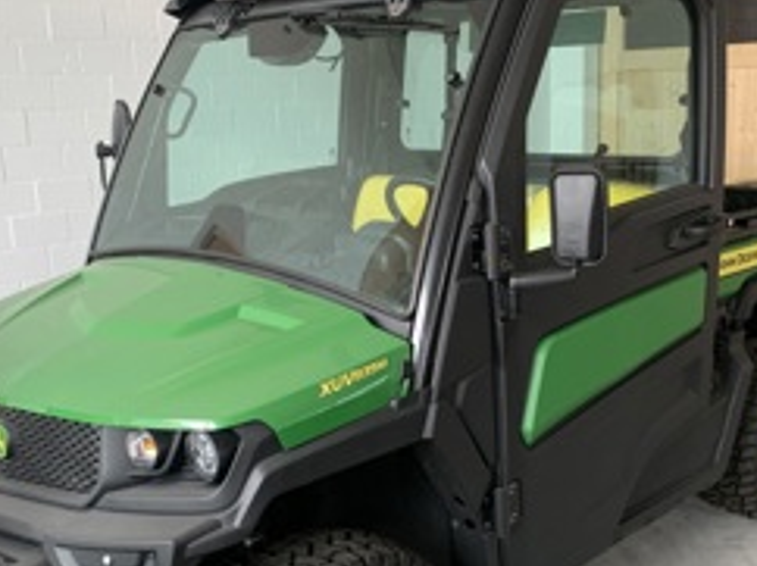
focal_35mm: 43
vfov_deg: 33.3
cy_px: 366
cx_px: 463
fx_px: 939
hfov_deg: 43.6
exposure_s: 1/60
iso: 200
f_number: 1.8
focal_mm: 4.25
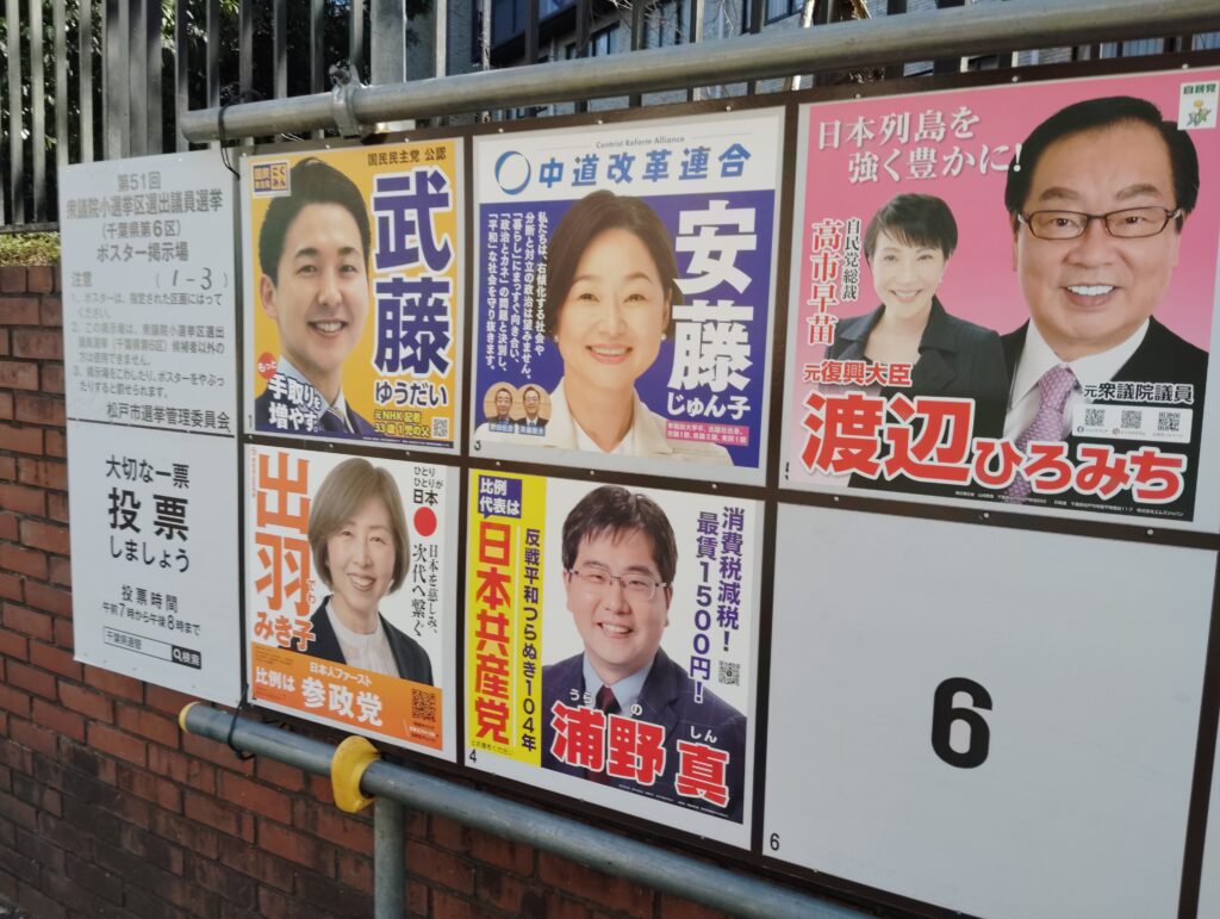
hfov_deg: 63.4
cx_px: 610
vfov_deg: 49.9
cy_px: 460
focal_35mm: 28
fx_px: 988
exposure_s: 1/115
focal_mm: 4.22
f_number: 1.8
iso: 50
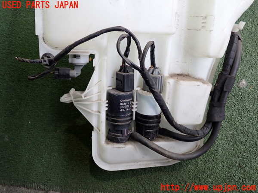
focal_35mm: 30
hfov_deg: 60.0
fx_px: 224
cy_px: 96
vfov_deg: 46.8
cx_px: 129
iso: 320
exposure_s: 1/125
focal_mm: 5.4
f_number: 2.3
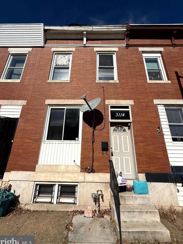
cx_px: 90
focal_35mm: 15
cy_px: 119
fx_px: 106
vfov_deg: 98.1
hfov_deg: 81.7
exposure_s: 1/6173
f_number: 2.2
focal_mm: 2.22
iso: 64
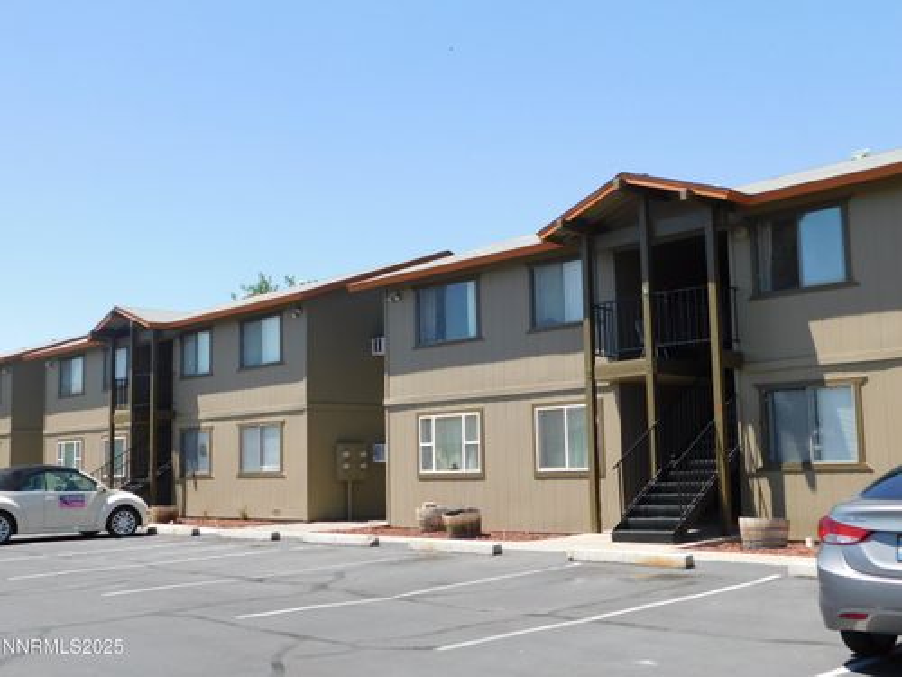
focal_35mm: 40
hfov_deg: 46.8
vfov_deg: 36.0
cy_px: 338
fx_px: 1042
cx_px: 451
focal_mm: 7.1
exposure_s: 1/800
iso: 125
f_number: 3.6
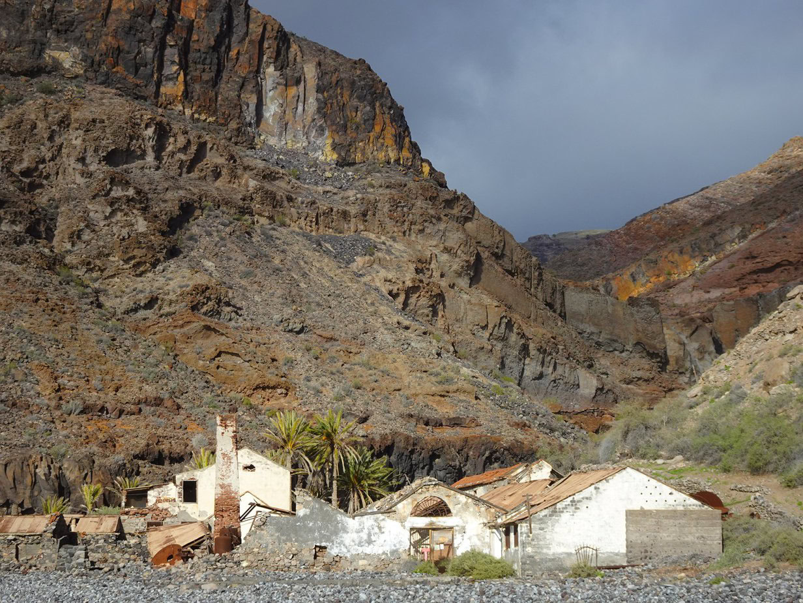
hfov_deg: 26.7
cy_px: 302
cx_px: 402
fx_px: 1693
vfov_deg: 20.2
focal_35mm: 73
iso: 80
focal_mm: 11.6
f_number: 5
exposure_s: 1/640
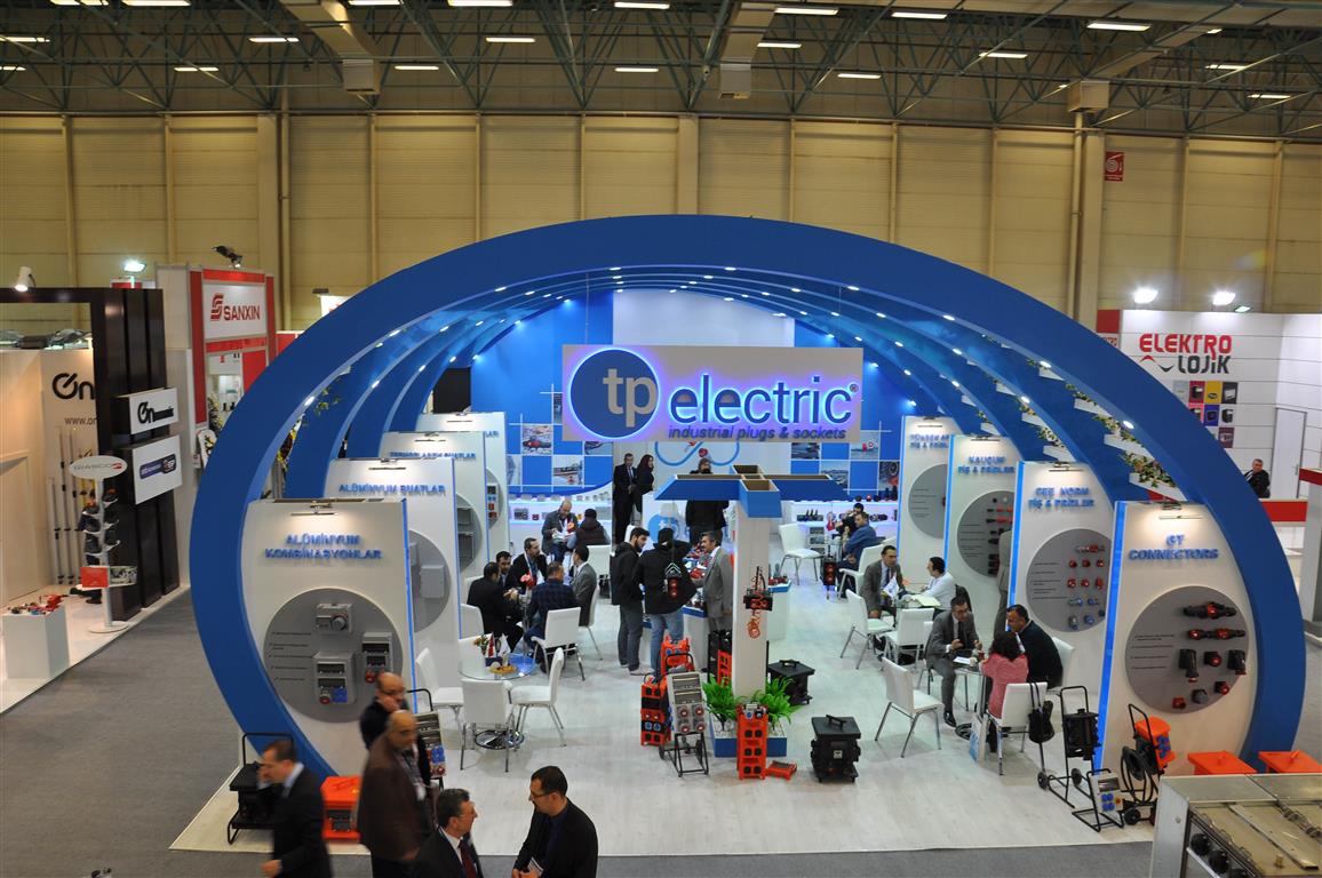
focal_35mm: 27
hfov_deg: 67.4
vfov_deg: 47.8
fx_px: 990
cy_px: 439
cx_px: 661
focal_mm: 18
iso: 200
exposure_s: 1/20
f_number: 8
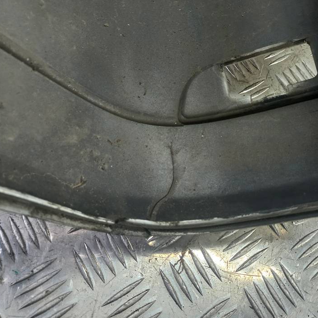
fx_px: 333
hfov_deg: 50.3
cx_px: 210
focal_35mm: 32
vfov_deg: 51.1
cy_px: 157
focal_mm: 4.6
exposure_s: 1/50
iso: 80
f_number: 1.8
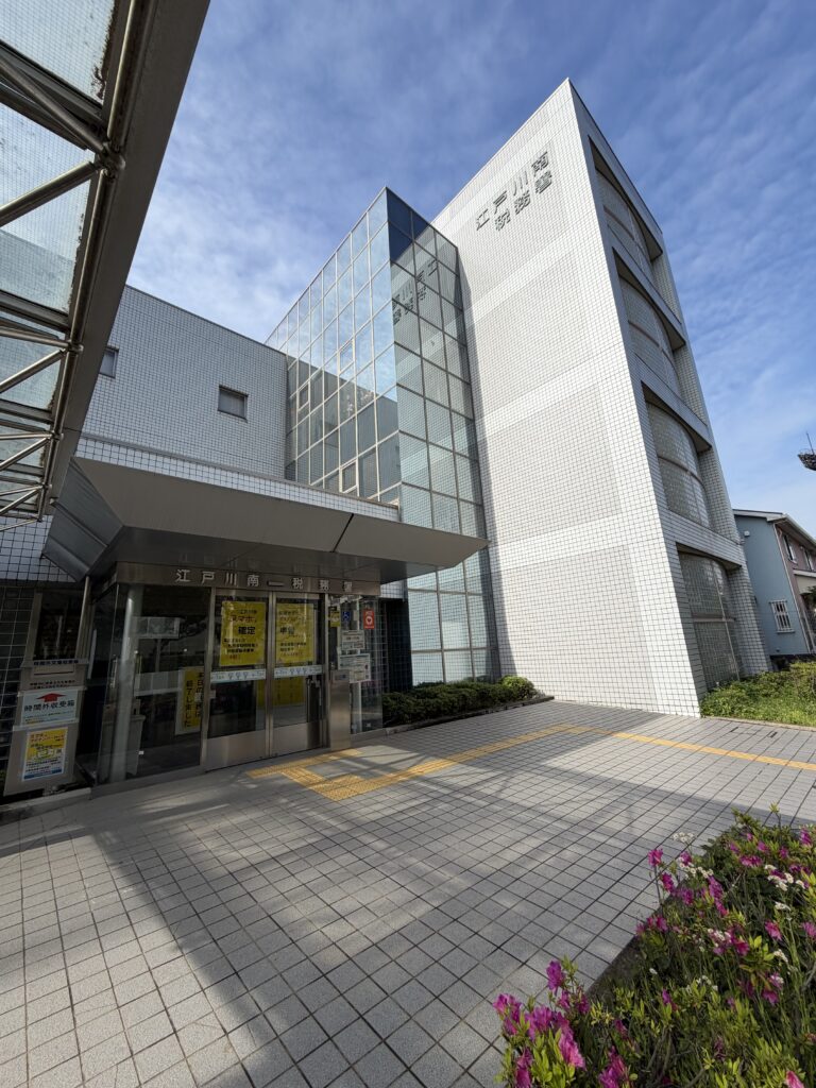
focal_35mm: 14
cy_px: 544
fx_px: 440
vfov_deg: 102.1
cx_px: 408
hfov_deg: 85.7
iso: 25
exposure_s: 1/770
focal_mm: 2.22
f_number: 2.2
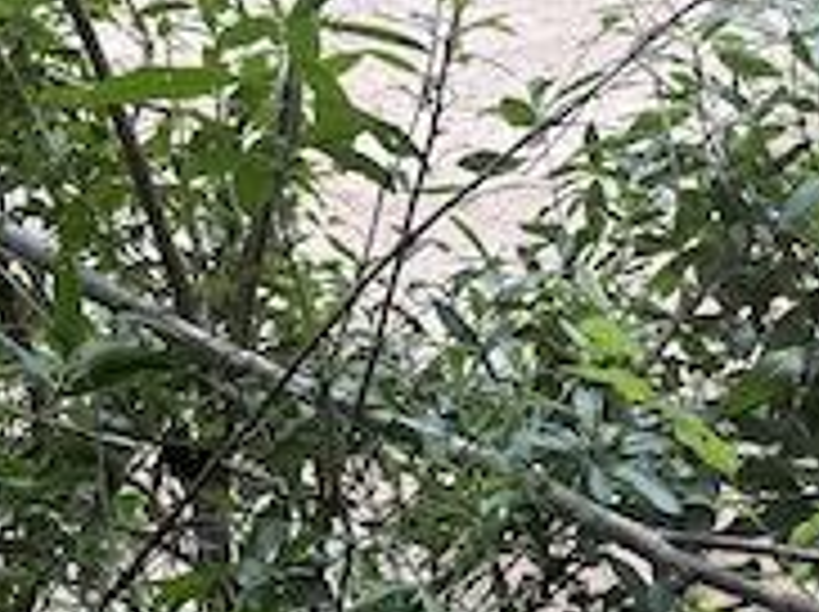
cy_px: -356
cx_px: 742
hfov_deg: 17.0
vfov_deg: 12.2
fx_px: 2694
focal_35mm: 114
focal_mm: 6.76
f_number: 1.78
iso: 80
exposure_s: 1/360
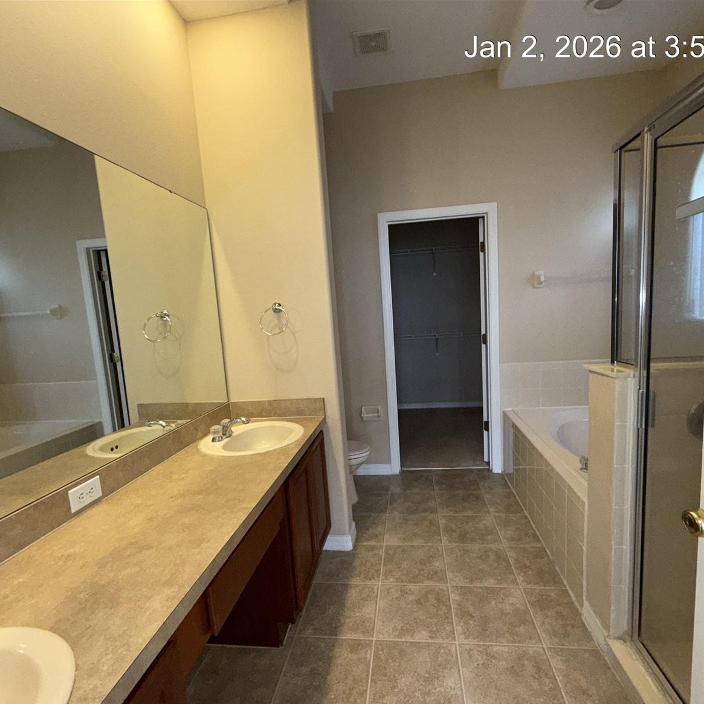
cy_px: 362
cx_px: 363
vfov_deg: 83.9
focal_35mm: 17
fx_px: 391
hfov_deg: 83.9
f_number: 2.2
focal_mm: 2.22
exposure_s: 1/120
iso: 160
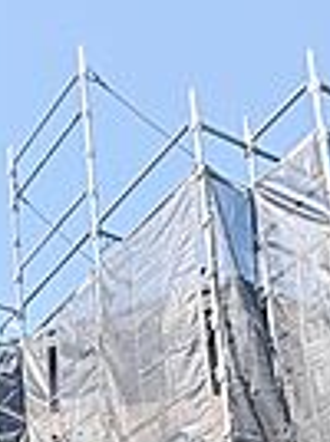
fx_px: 829
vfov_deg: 22.1
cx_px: -158
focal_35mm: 65
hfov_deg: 19.7
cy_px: 734
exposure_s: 1/1927
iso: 50
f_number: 2.2
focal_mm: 2.22
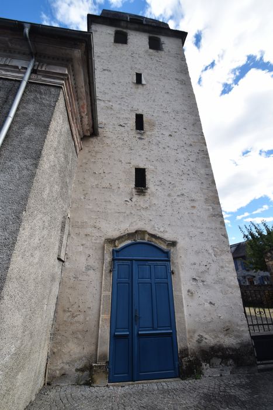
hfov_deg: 77.4
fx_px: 171
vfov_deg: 100.4
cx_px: 136
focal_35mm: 15
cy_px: 205
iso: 200
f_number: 8
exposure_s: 1/250
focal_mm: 10
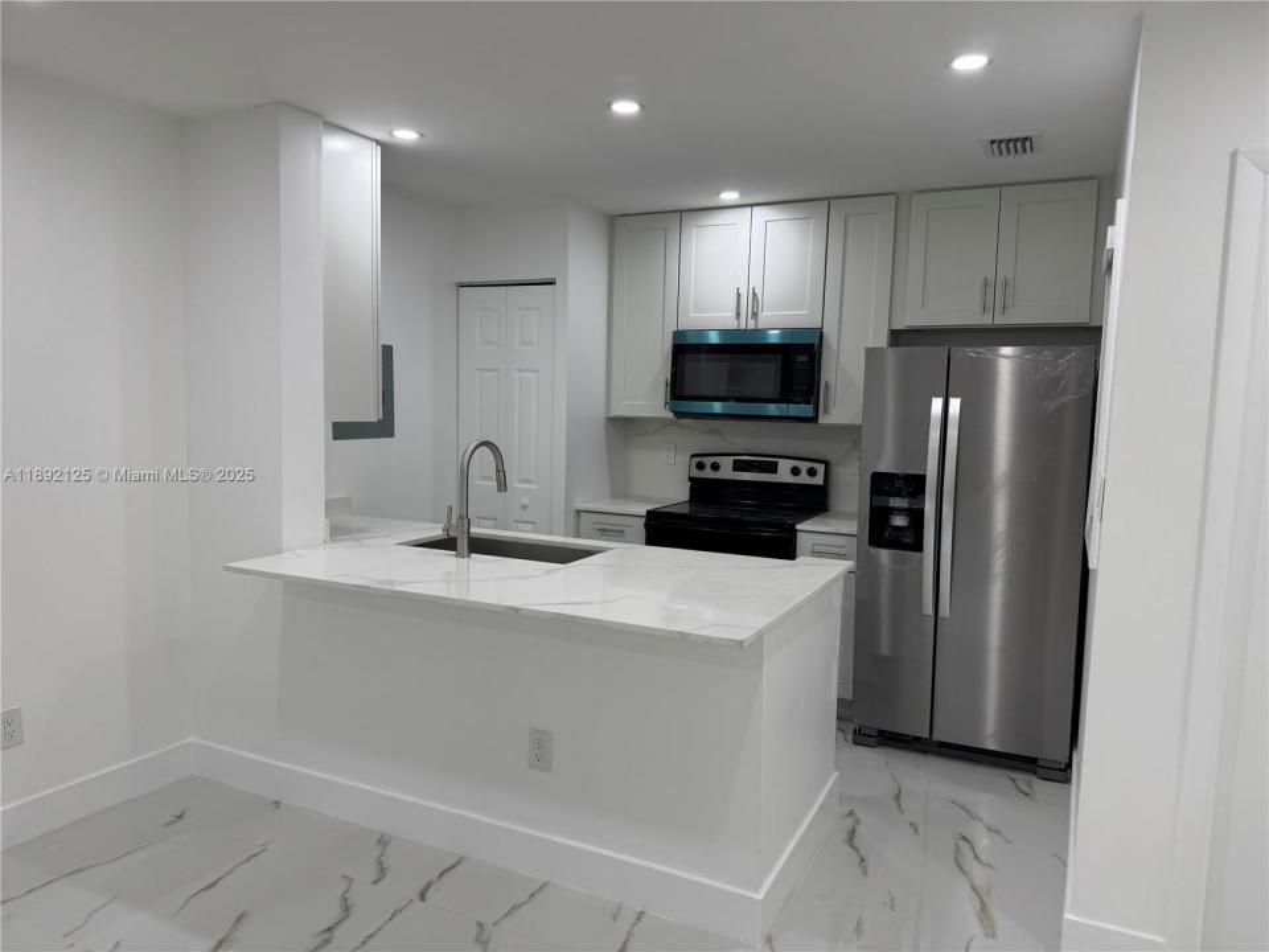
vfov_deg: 56.8
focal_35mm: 24
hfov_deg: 71.6
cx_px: 634
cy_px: 476
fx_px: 880
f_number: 1.78
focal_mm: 6.76
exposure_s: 1/120
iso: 80
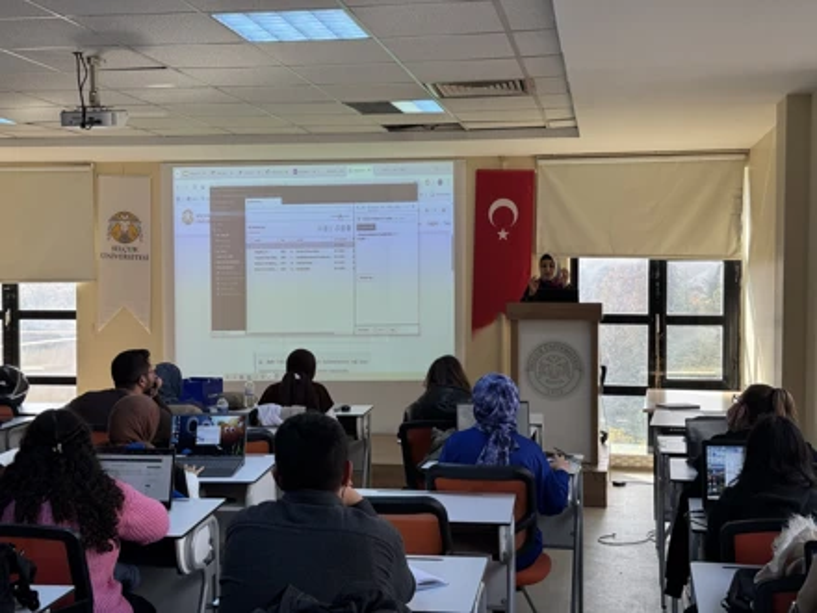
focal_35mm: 48
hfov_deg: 39.7
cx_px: 408
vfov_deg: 30.3
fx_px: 1133
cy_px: 306
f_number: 1.78
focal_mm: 6.76
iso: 64
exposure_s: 1/100
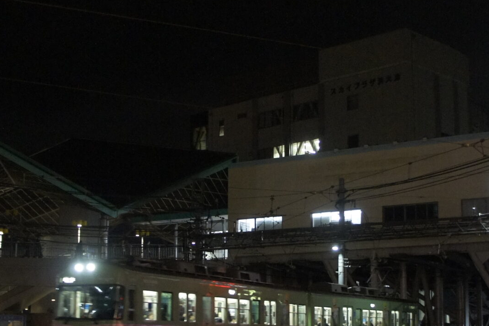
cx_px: 256
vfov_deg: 20.9
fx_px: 883
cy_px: 202
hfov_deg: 31.0
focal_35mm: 65
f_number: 3.5
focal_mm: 18
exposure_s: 1/30
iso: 1600
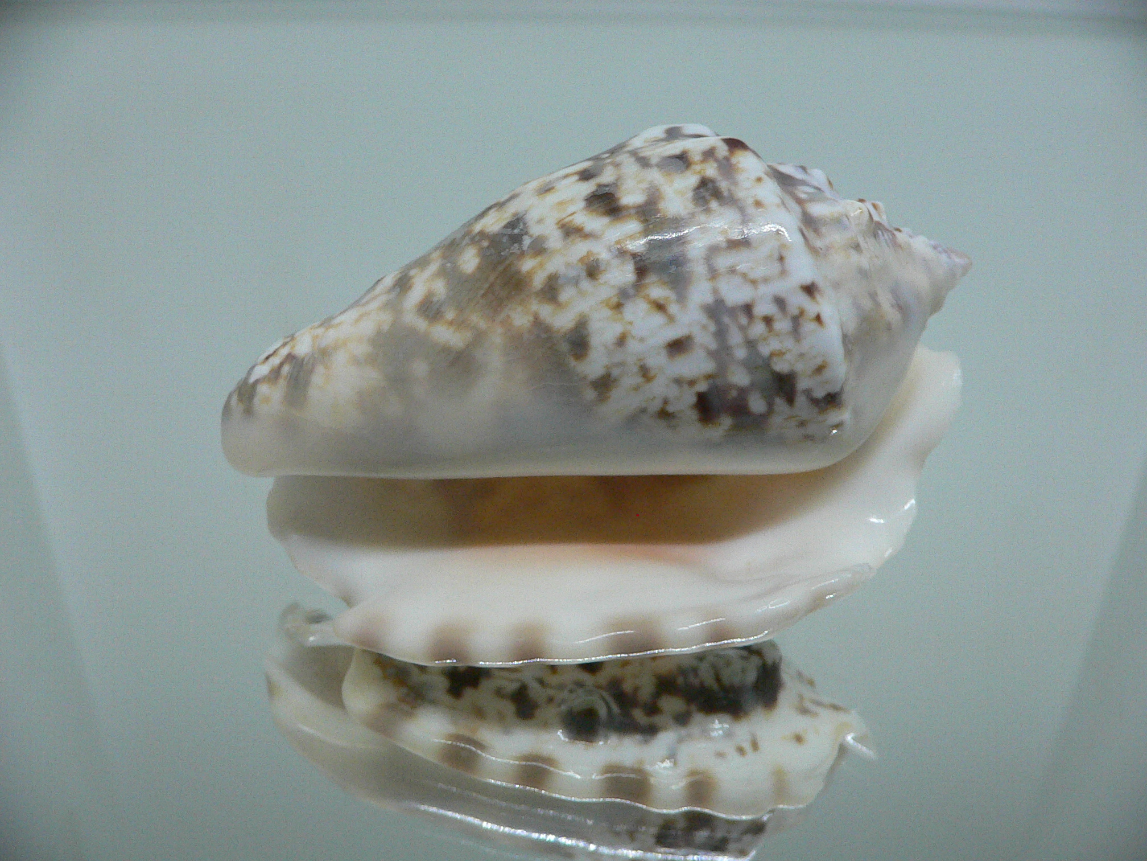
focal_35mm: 35
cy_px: 430
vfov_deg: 40.7
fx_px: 1160
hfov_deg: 52.6
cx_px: 574
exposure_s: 1/60
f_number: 2.8
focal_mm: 4.6
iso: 200
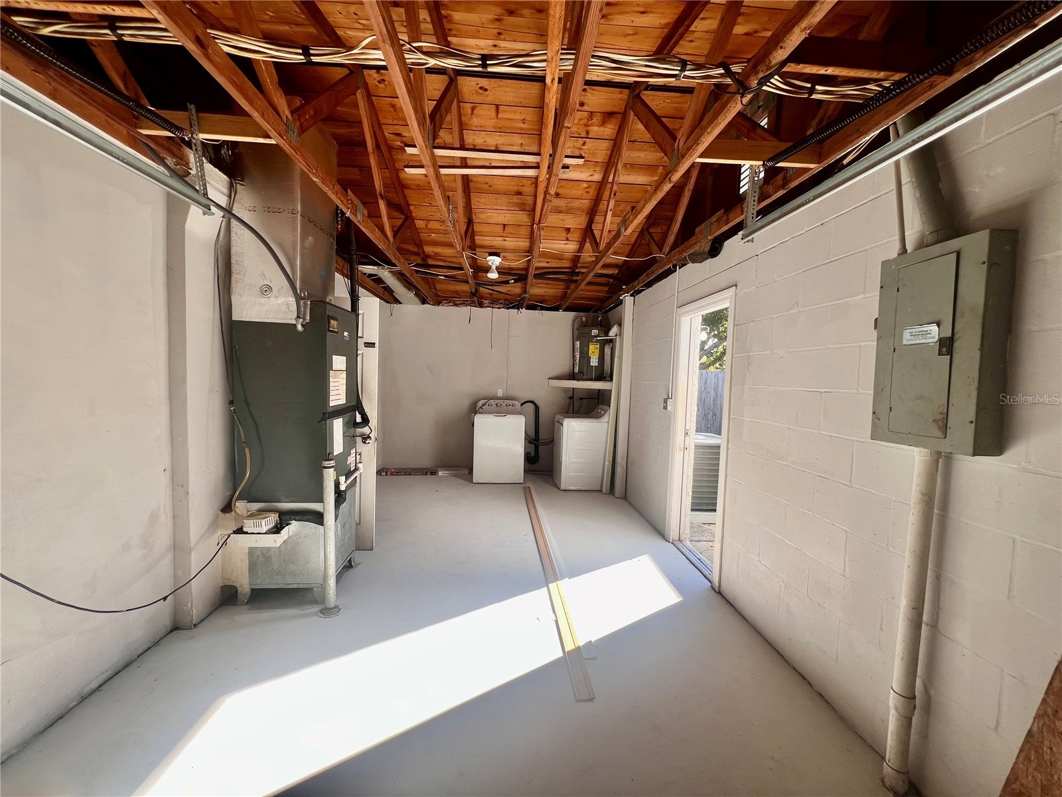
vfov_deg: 89.9
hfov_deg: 106.2
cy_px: 398
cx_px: 531
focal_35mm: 13
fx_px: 399
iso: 32
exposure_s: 1/127
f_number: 1.8
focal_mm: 1.57
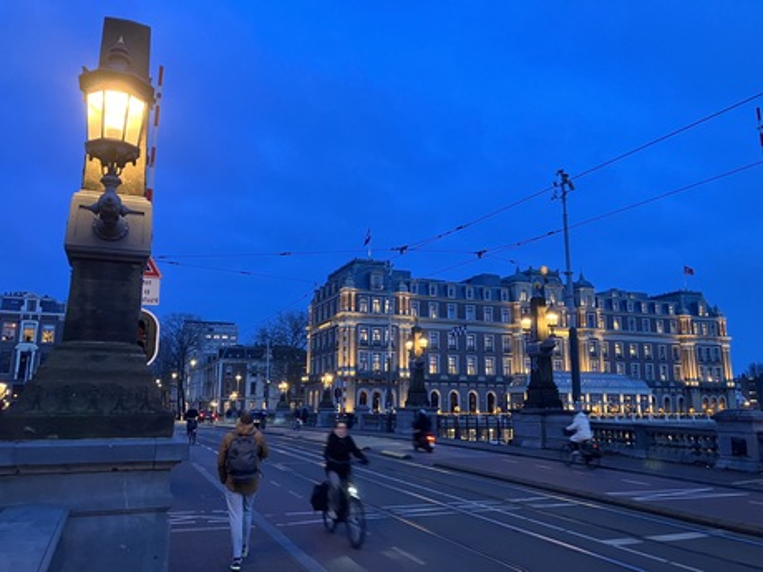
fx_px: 617
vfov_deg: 49.7
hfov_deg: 63.4
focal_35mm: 28
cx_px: 382
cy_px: 286
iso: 320
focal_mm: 3.99
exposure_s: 1/26
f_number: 1.8
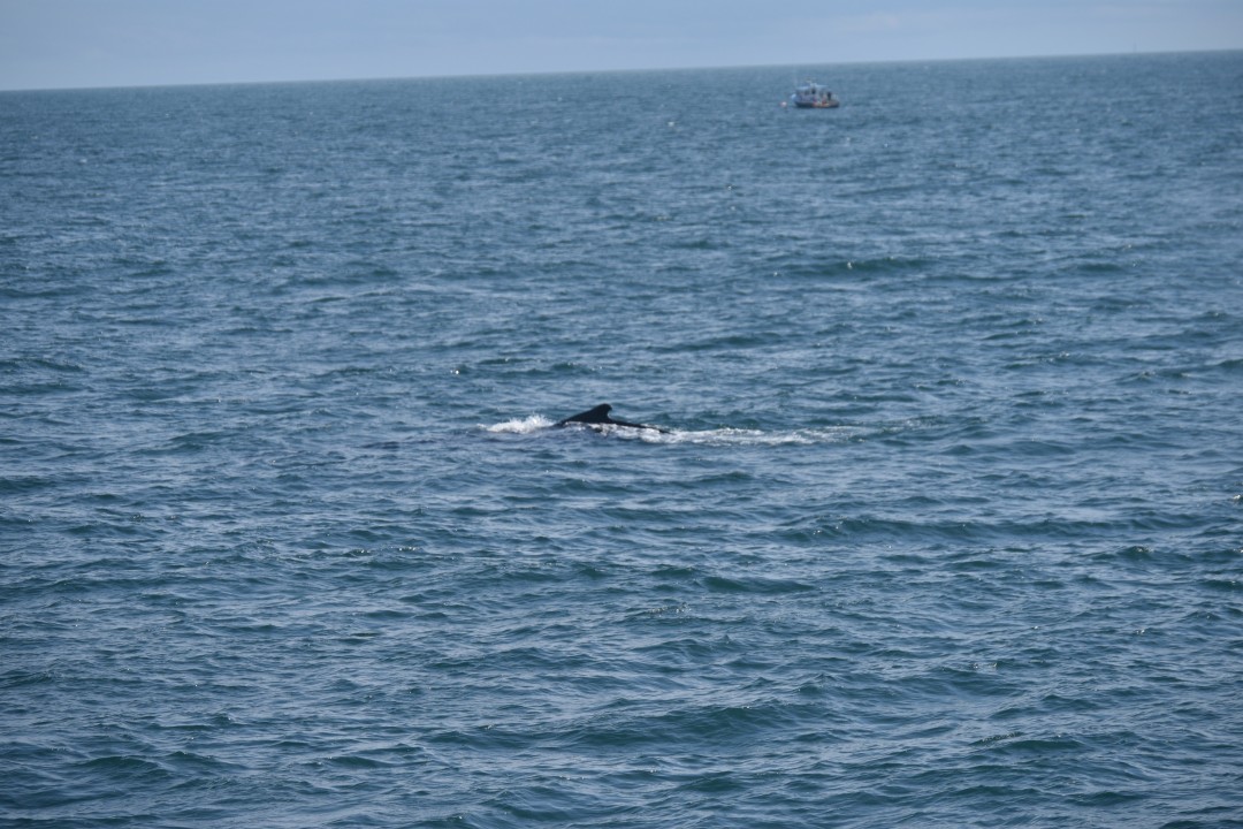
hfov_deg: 10.5
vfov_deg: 7.0
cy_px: 414
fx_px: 6732
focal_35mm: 195
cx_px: 622
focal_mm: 130
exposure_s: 1/1600
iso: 200
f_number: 5.6
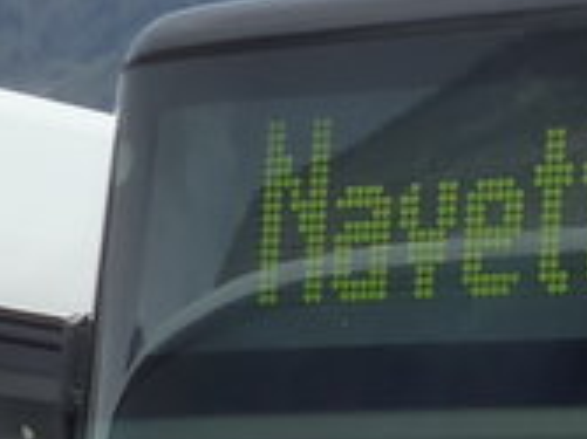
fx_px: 5355
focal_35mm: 316
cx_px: 1480
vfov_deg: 4.6
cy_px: 839
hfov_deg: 6.0
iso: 160
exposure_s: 1/640
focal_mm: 9
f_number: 5
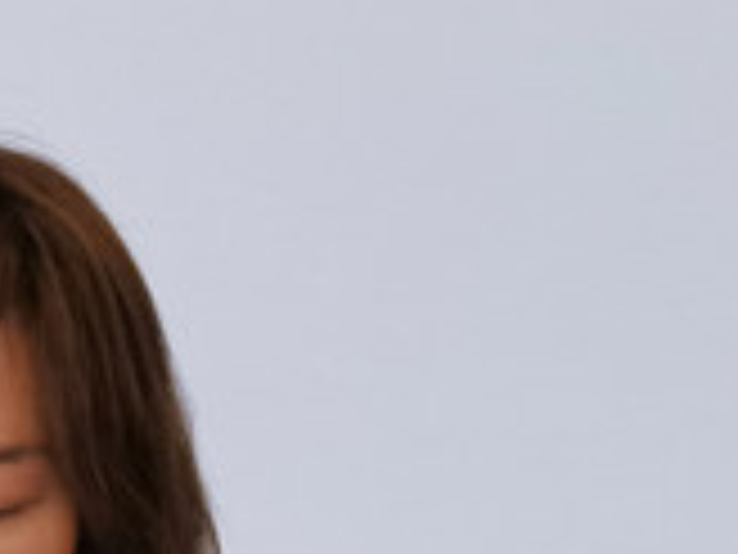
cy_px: 635
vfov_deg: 5.3
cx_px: -9
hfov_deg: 7.0
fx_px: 6012
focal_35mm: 282
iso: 250
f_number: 2.4
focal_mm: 7.48
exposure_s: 1/33.3
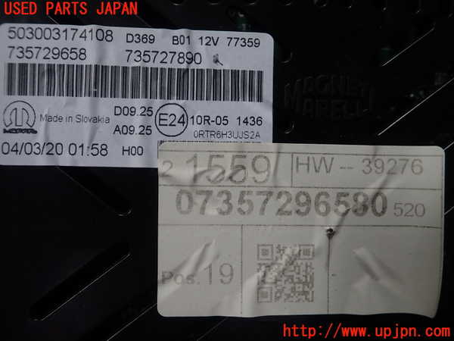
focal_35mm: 30
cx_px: 227
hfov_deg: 60.0
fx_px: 393
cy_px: 170
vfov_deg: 46.8
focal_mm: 5.5
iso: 100
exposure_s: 1/160
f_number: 2.3
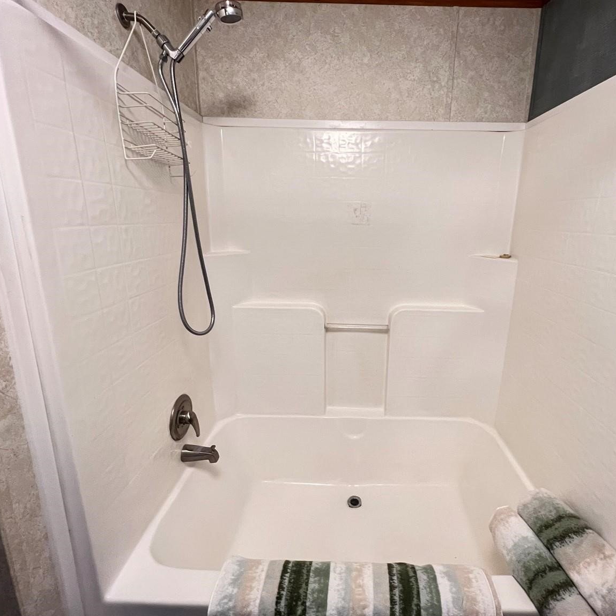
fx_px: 322
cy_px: 296
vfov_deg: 87.4
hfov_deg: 87.0
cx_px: 347
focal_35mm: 16
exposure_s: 1/60
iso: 500
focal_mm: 1.57
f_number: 1.8
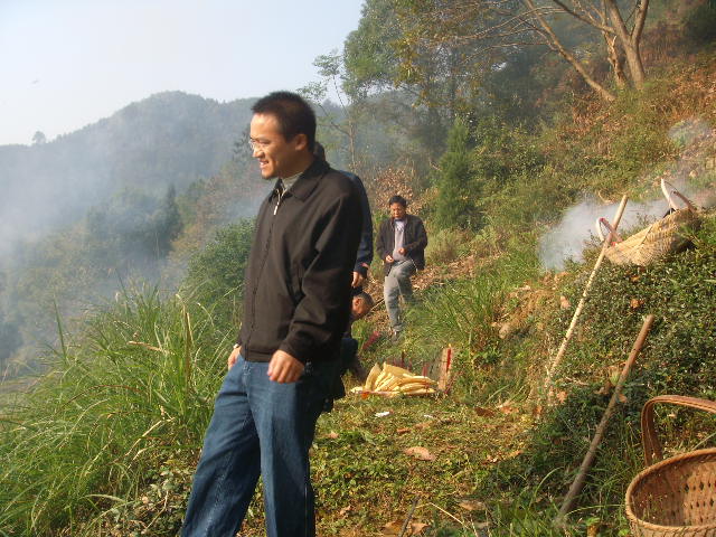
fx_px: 786
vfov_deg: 37.7
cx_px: 358
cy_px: 268
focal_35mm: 38
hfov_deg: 49.0
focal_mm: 6.4
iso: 64
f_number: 5.7
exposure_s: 1/159
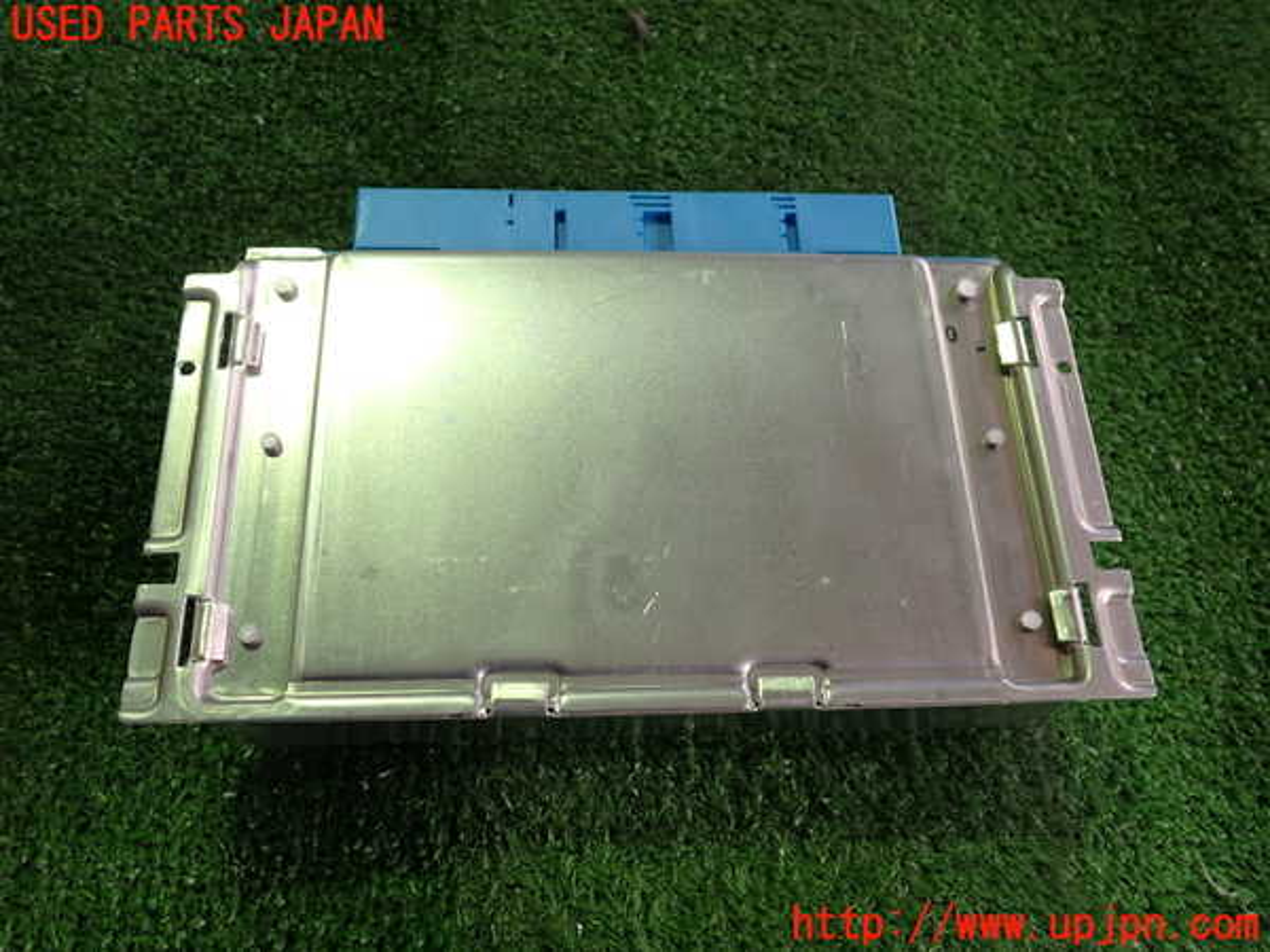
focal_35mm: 30
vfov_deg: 46.8
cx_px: 635
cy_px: 476
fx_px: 1101
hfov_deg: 60.0
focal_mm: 5.4
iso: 200
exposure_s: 1/50
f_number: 2.3
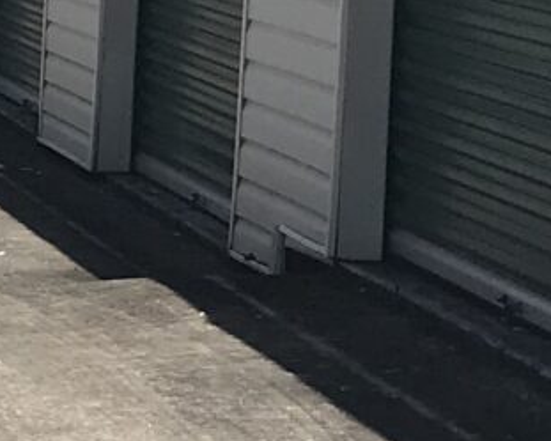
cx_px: -663
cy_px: 108
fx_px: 3670
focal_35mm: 225
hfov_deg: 8.1
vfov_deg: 6.9
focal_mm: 3.99
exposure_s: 1/3195
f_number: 1.8
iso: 20
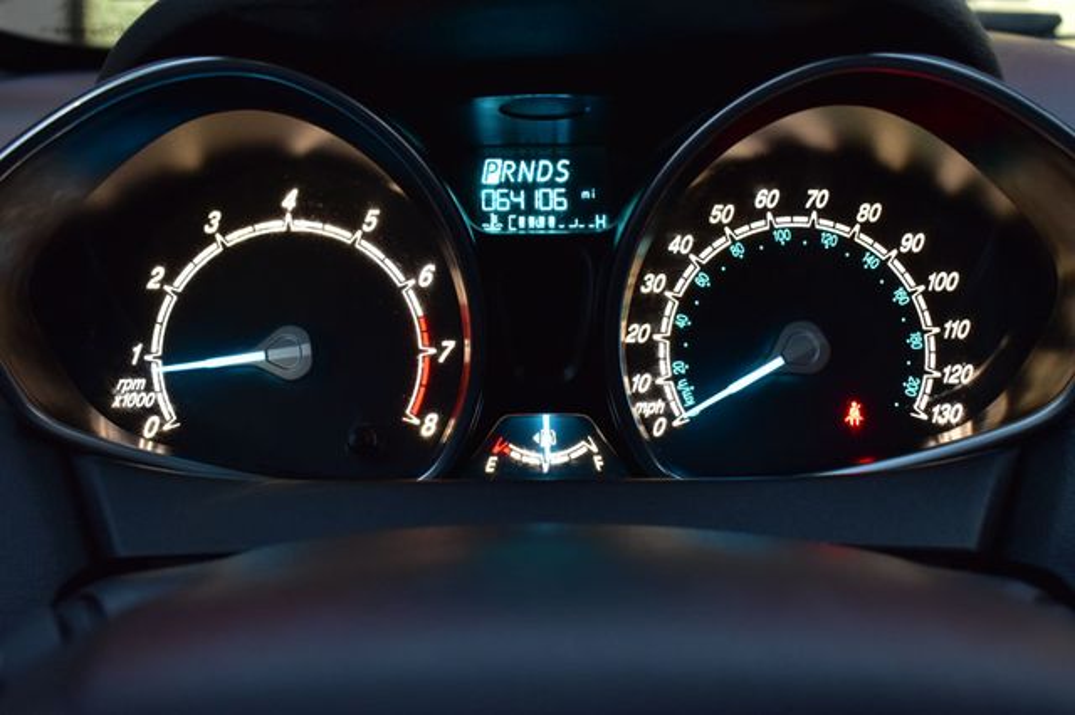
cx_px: 538
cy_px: 358
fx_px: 1567
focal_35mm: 52
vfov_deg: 25.7
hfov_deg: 37.9
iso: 800
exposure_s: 1/15
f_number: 6.3
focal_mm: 35
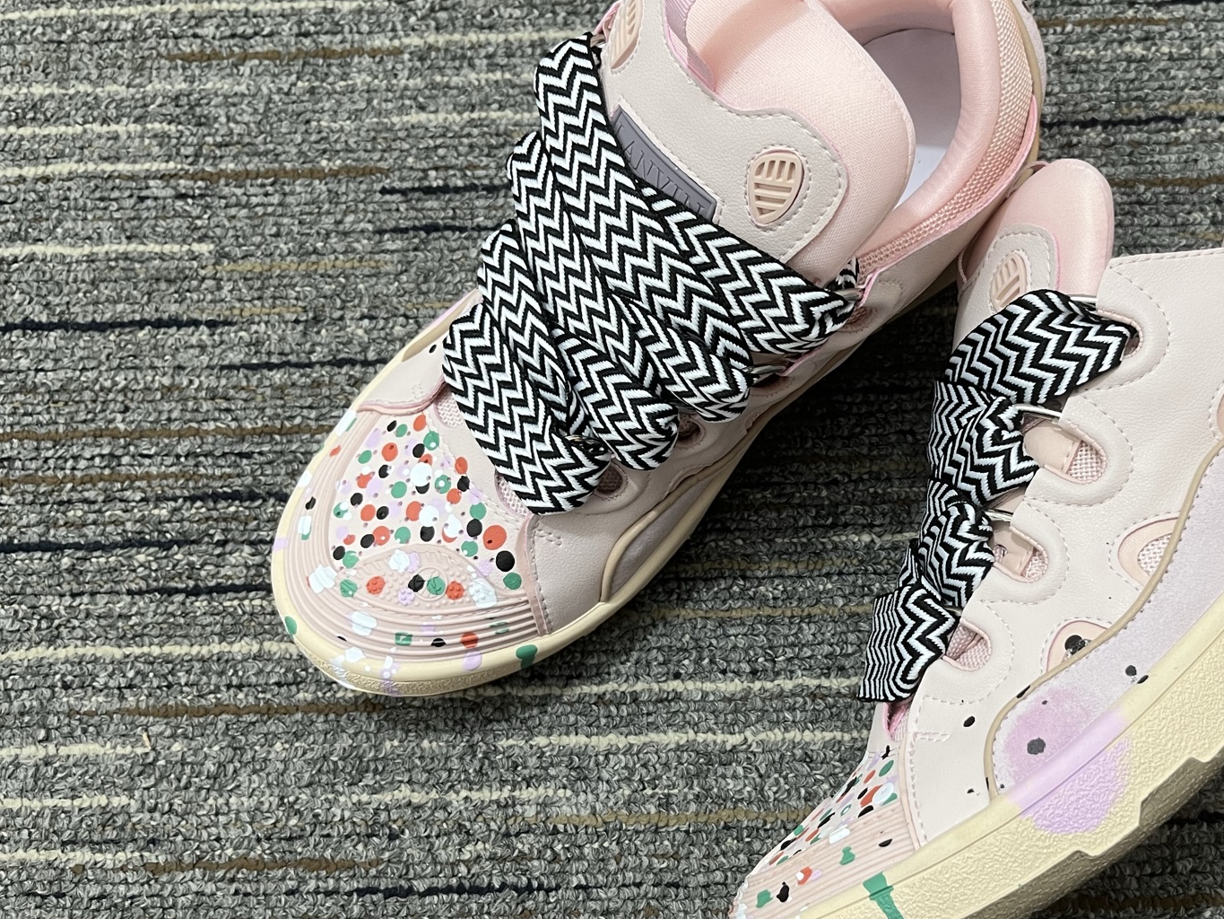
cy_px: 476
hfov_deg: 46.4
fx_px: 1379
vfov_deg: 36.8
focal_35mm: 39
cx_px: 895
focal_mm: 5.1
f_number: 1.6
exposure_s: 1/50
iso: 80
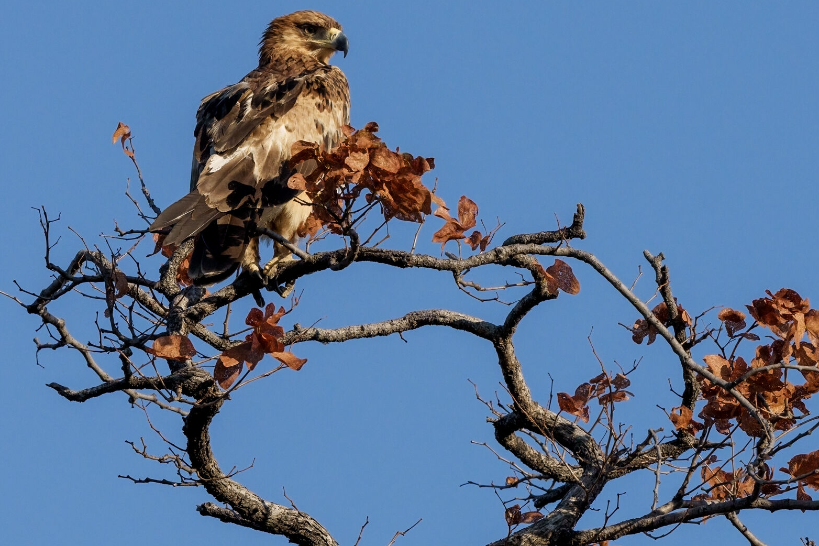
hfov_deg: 3.4
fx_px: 13965
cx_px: 561
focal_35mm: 614
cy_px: 291
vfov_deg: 2.2
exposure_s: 1/3200
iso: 800
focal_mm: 400
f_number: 8
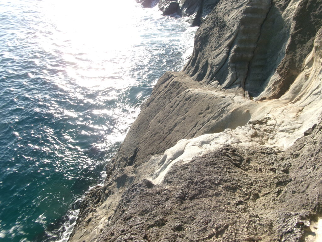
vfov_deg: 49.7
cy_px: 121
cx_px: 161
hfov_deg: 63.4
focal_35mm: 28
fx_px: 260
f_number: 10.8
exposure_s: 1/56
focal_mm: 5.1
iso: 100
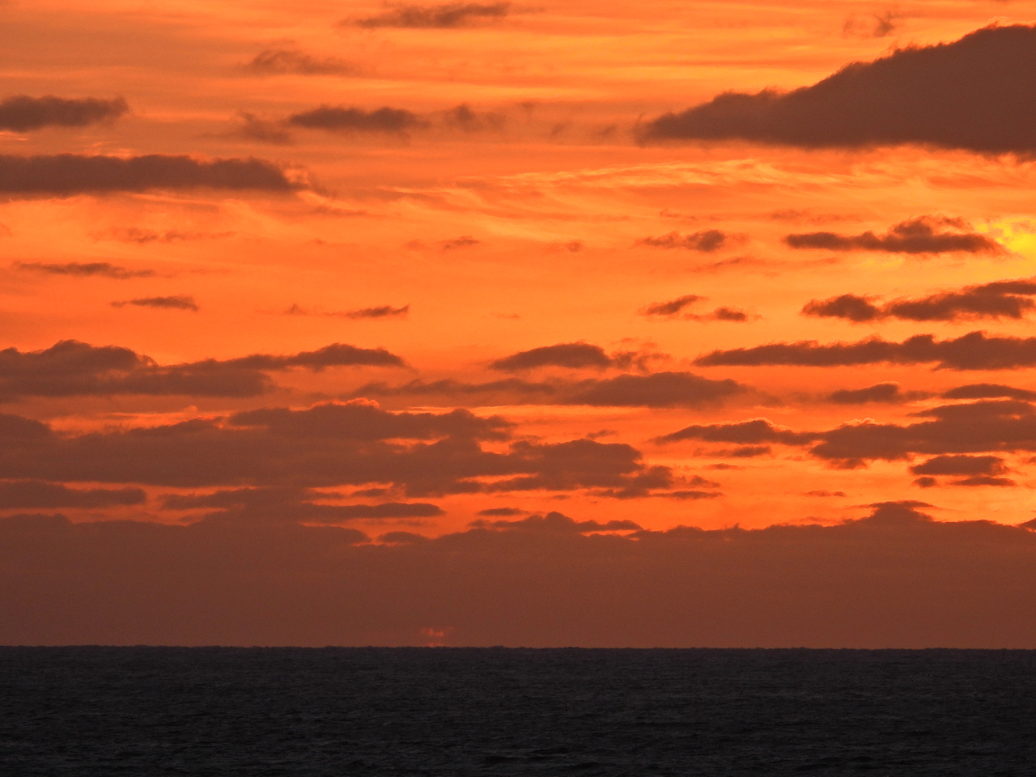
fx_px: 19453
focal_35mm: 650
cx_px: 518
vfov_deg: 2.3
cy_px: 388
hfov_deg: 3.1
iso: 140
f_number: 5.6
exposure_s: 1/500
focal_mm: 116
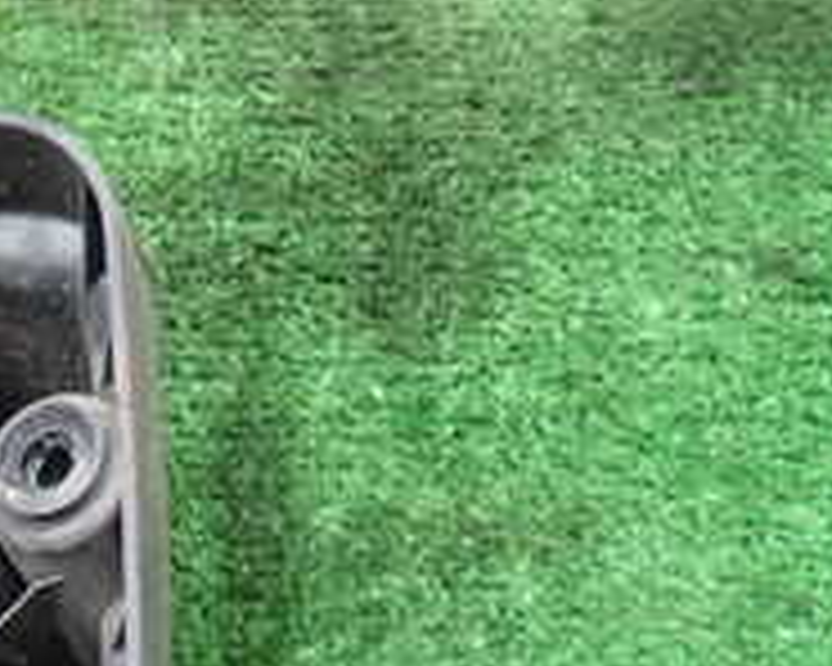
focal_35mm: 79
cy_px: 936
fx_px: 1945
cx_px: -279
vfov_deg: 17.8
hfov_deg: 21.6
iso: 200
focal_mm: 4.5
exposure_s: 1/40
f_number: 2
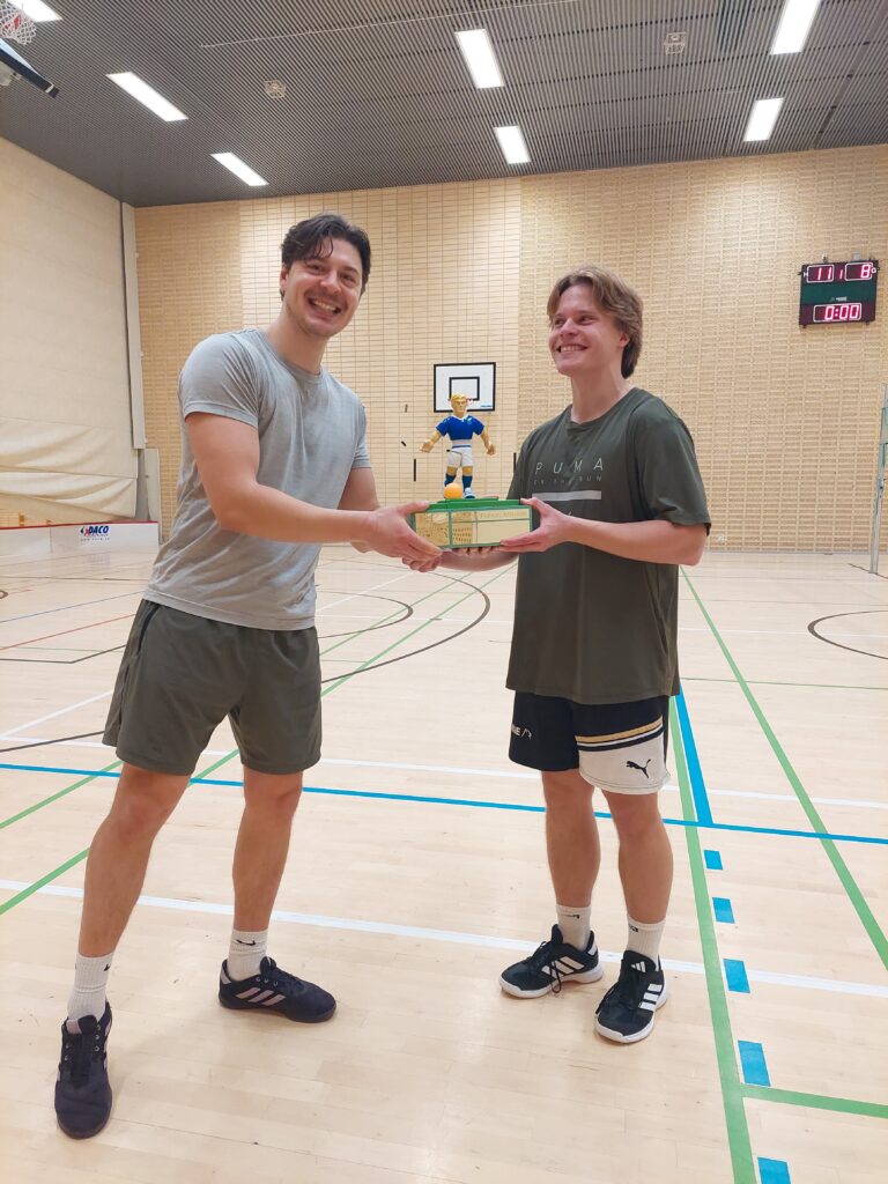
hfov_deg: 56.8
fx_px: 821
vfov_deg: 71.6
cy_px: 592
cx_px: 444
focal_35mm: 24
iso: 320
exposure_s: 1/100
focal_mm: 5.23
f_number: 1.8
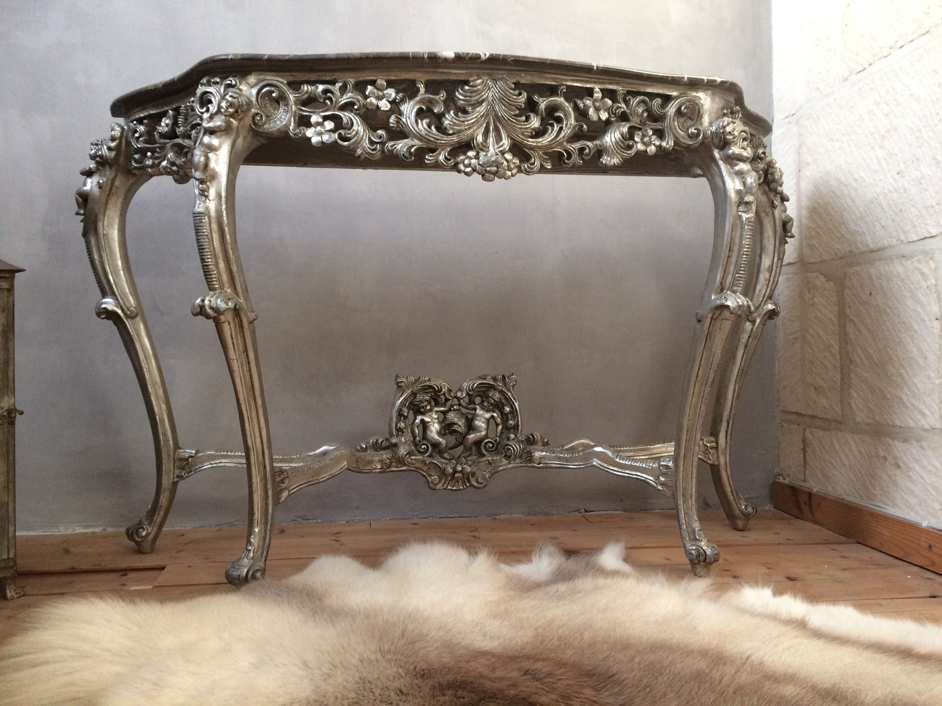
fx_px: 789
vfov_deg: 48.2
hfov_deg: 61.7
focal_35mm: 29
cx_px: 471
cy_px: 353
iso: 160
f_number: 2.2
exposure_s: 1/33
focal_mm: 4.15
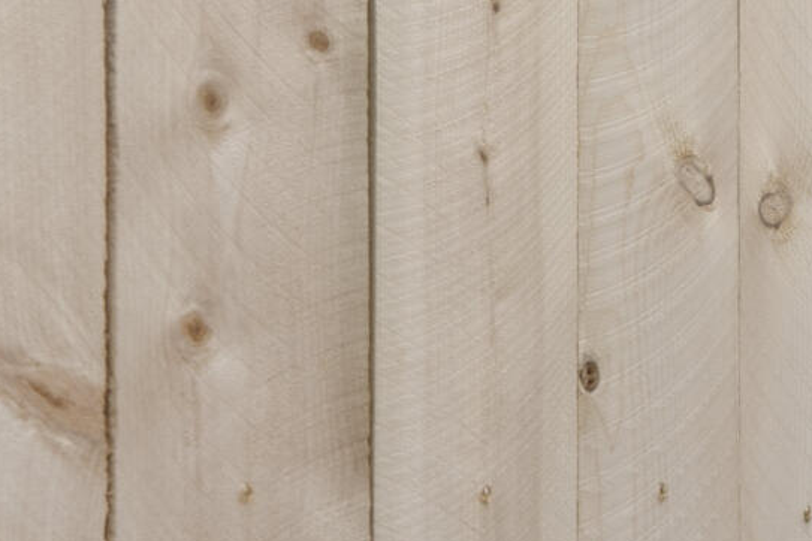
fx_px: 2368
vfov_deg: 12.8
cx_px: 2068
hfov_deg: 13.2
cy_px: 574
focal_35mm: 105
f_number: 8
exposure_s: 1/200
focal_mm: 19
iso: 640
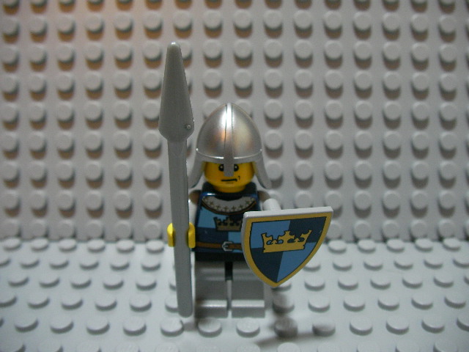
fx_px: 515
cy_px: 176
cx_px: 234
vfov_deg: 37.7
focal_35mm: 38
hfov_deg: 49.0
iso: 200
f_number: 3.5
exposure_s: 1/16.4
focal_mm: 6.3
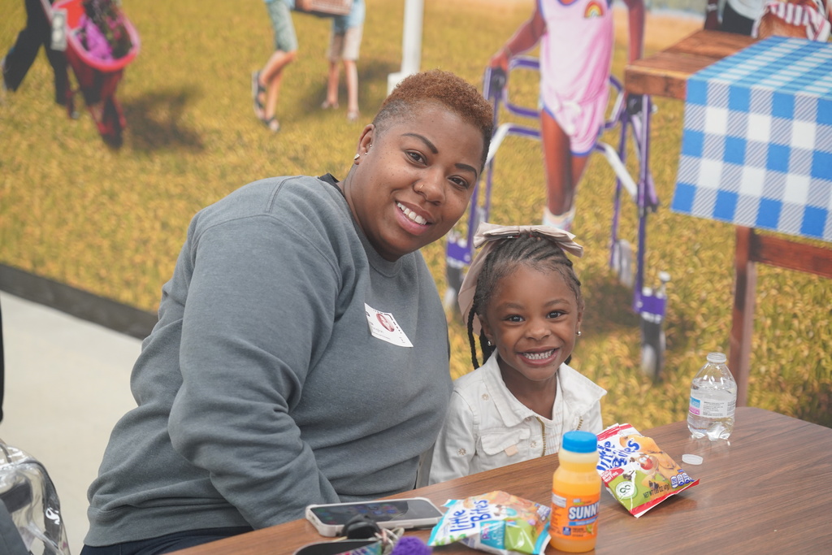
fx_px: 1780
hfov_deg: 26.3
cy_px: 278
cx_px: 416
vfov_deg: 17.7
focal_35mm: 77
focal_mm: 77
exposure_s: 1/160
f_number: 4
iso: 2000
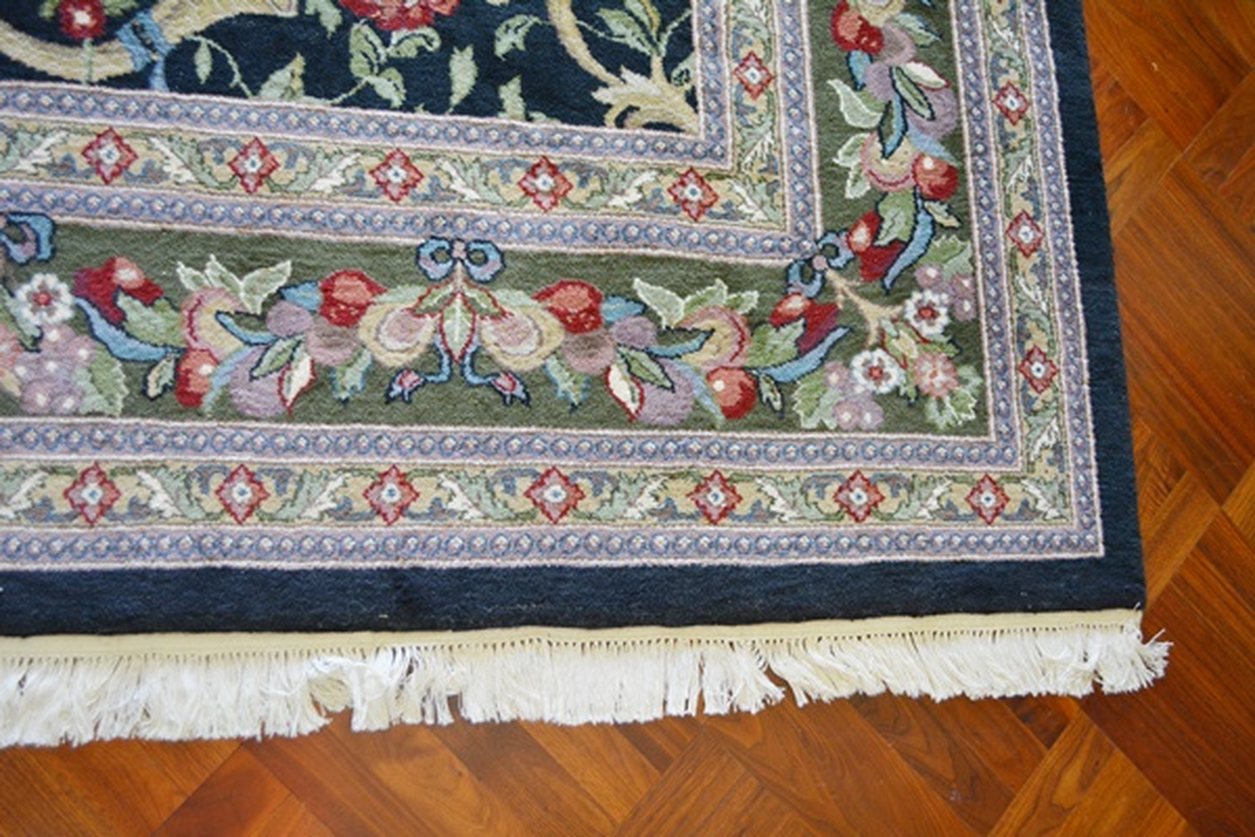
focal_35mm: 36
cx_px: 628
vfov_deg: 36.9
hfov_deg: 53.1
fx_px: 1255
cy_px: 418
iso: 800
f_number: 4
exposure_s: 1/40
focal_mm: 24
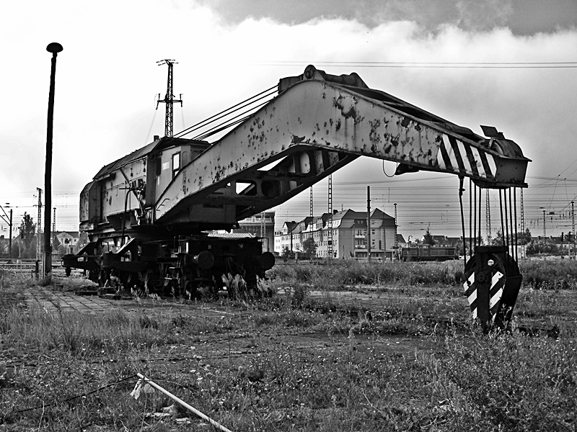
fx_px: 633
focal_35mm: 38
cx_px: 288
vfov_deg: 37.7
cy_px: 216
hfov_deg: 49.0
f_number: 4
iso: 50
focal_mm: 6.3
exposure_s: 1/685
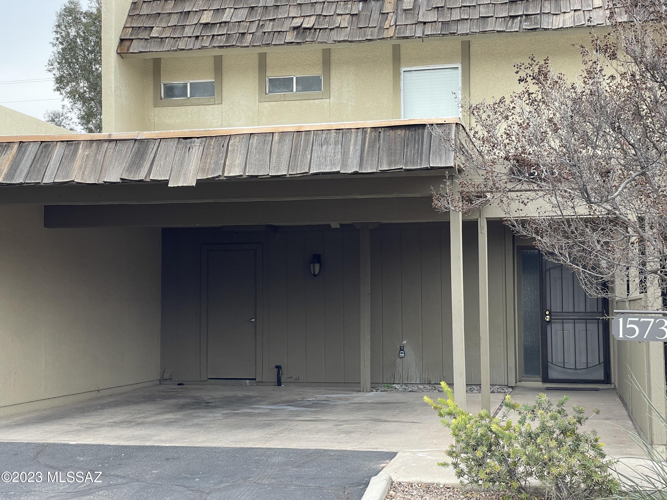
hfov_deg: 36.8
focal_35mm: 52
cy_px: 250
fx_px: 1002
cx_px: 334
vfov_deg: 28.0
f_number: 2
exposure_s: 1/99
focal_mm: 6
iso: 25
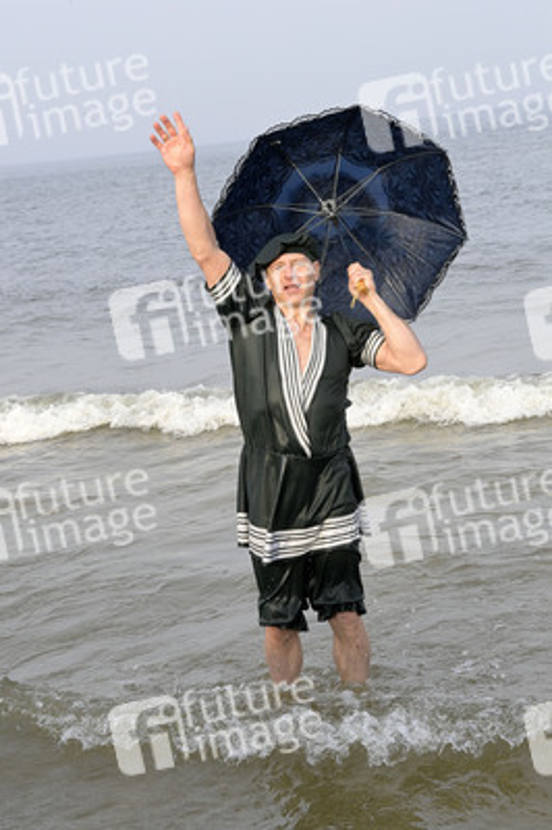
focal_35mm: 82
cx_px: 276
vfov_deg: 24.8
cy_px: 415
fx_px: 1889
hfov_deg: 16.6
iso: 4000
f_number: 18
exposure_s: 1/1000
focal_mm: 82
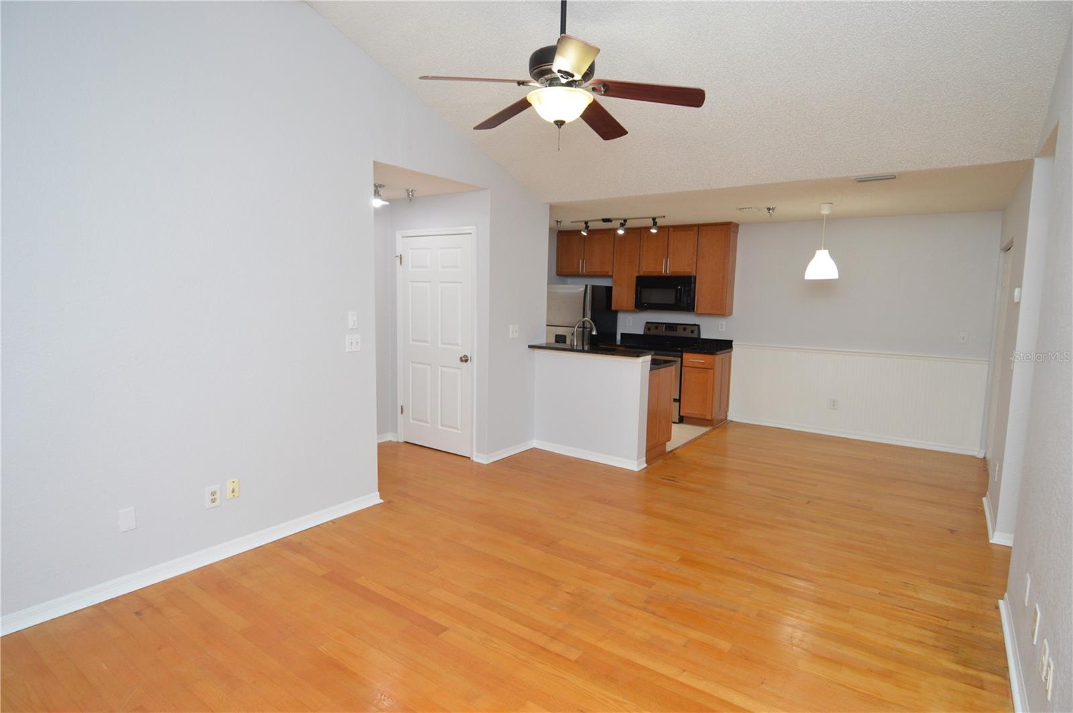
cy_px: 356
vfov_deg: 67.3
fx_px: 536
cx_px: 536
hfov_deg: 90.1
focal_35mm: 18
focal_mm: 12
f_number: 4
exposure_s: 1/60
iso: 500
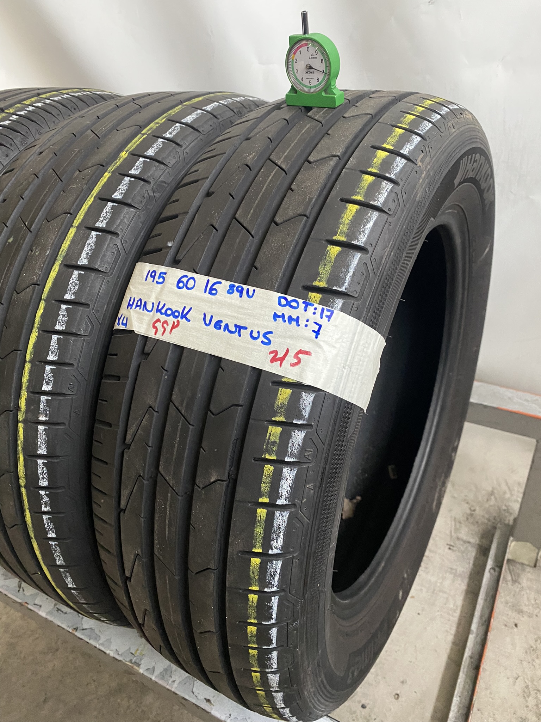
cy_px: 361
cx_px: 270
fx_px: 542
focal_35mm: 26
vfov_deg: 67.3
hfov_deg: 53.1
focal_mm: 4.25
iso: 320
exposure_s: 1/60
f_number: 1.8
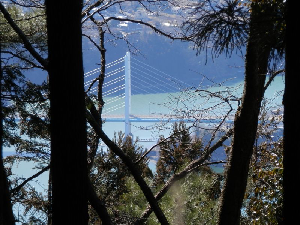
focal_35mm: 274
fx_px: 2375
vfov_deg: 5.4
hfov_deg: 7.2
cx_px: 150
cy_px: 112
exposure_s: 1/200
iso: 125
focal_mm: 48.9
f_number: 6.4
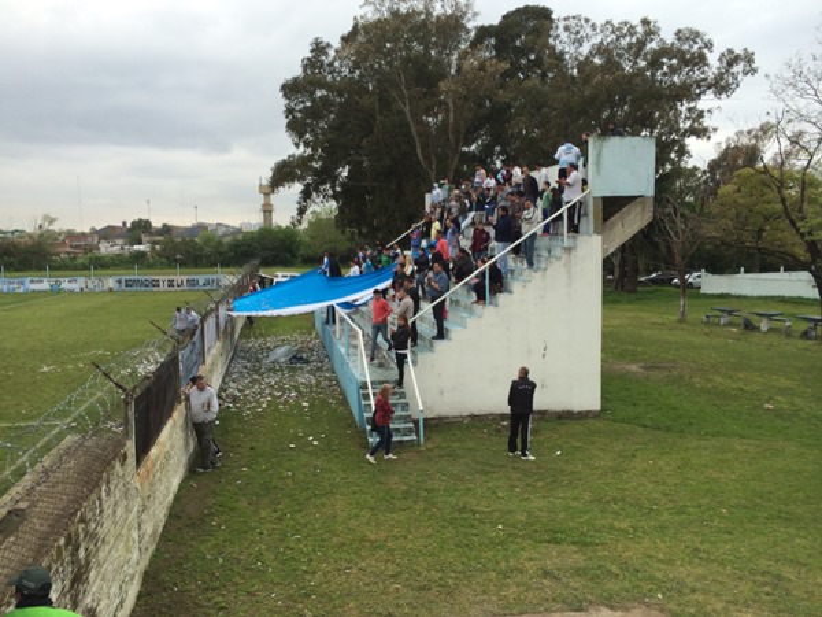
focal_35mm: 30
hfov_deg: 60.0
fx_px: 712
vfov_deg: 46.8
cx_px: 411
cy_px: 308
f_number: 2.2
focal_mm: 4.12
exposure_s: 1/586
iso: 32
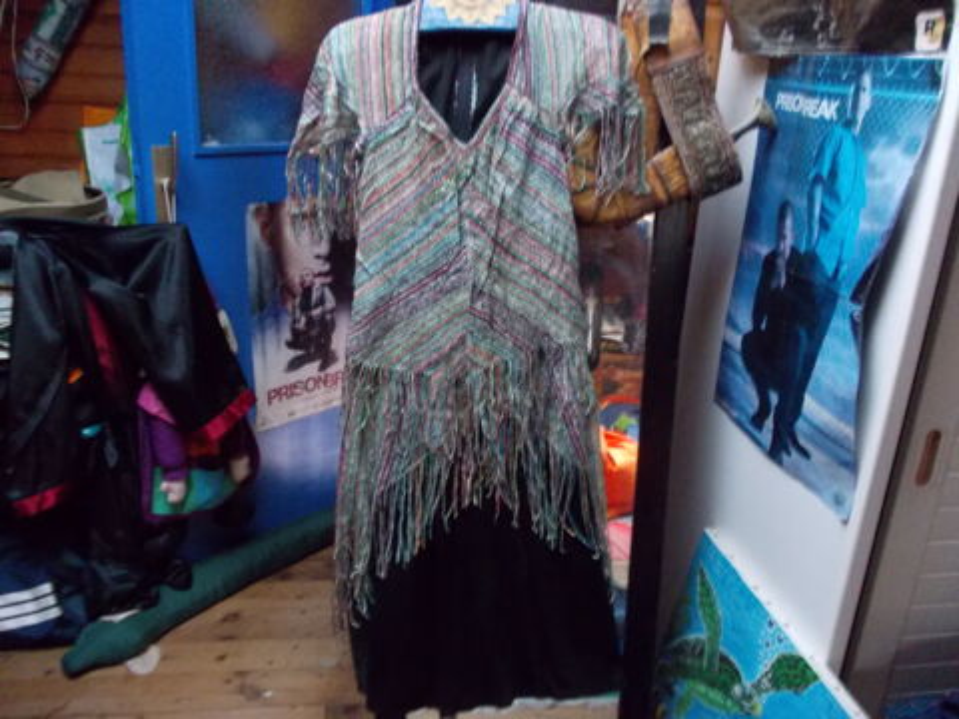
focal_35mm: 28
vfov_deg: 49.7
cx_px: 480
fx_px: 776
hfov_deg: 63.4
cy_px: 360
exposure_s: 1/6
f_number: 2.7
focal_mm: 4
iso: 400
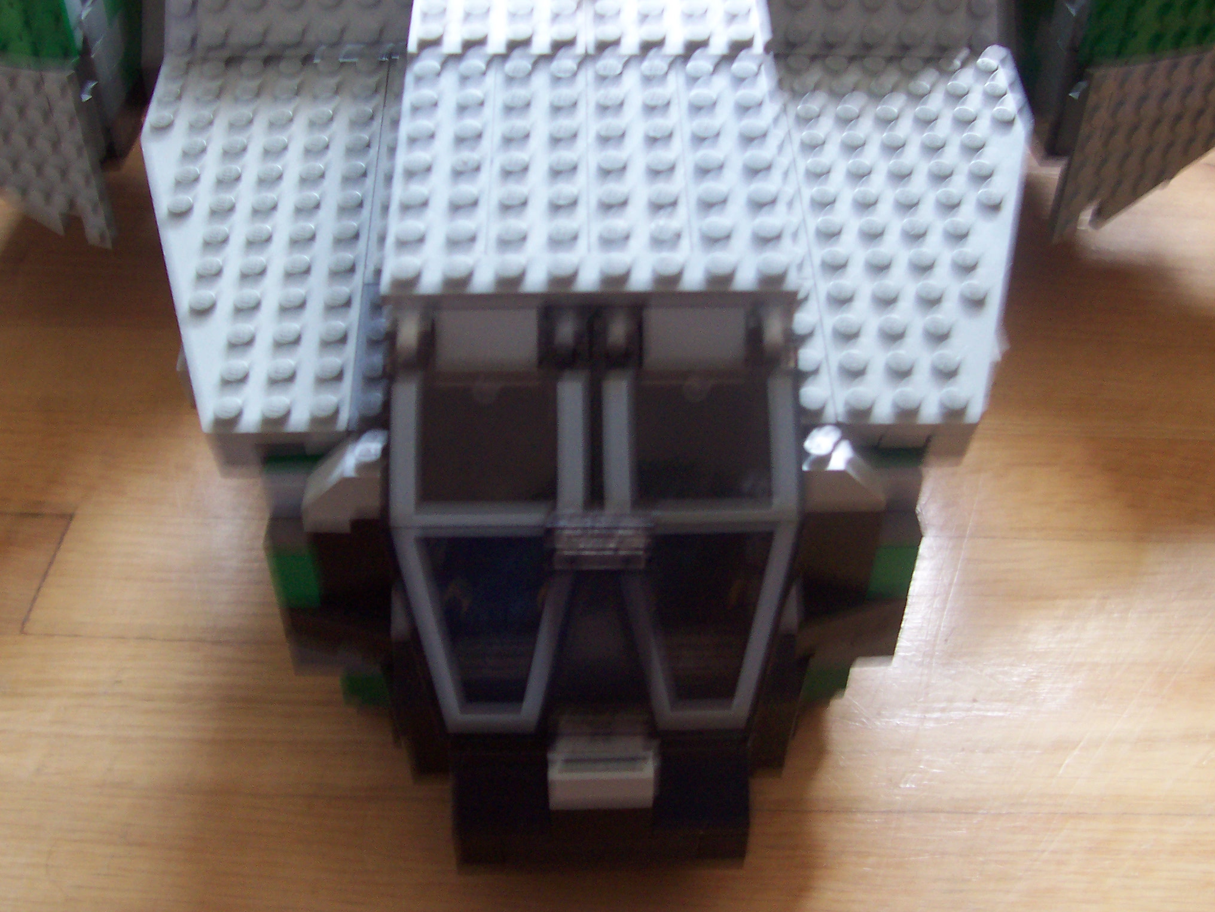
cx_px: 608
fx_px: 1299
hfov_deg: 50.1
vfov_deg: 38.7
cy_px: 456
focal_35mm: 37
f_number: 2.8
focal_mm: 5.6
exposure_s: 1/8
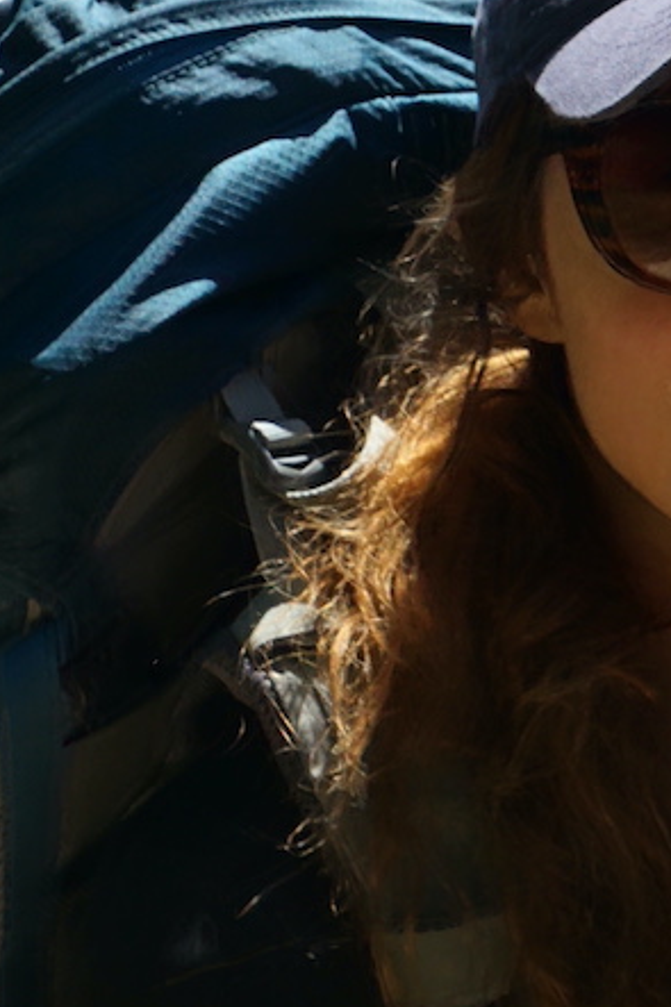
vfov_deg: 18.7
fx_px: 2910
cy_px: -159
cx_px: 566
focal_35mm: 104
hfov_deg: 13.1
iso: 100
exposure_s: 1/160
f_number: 9
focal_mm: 16
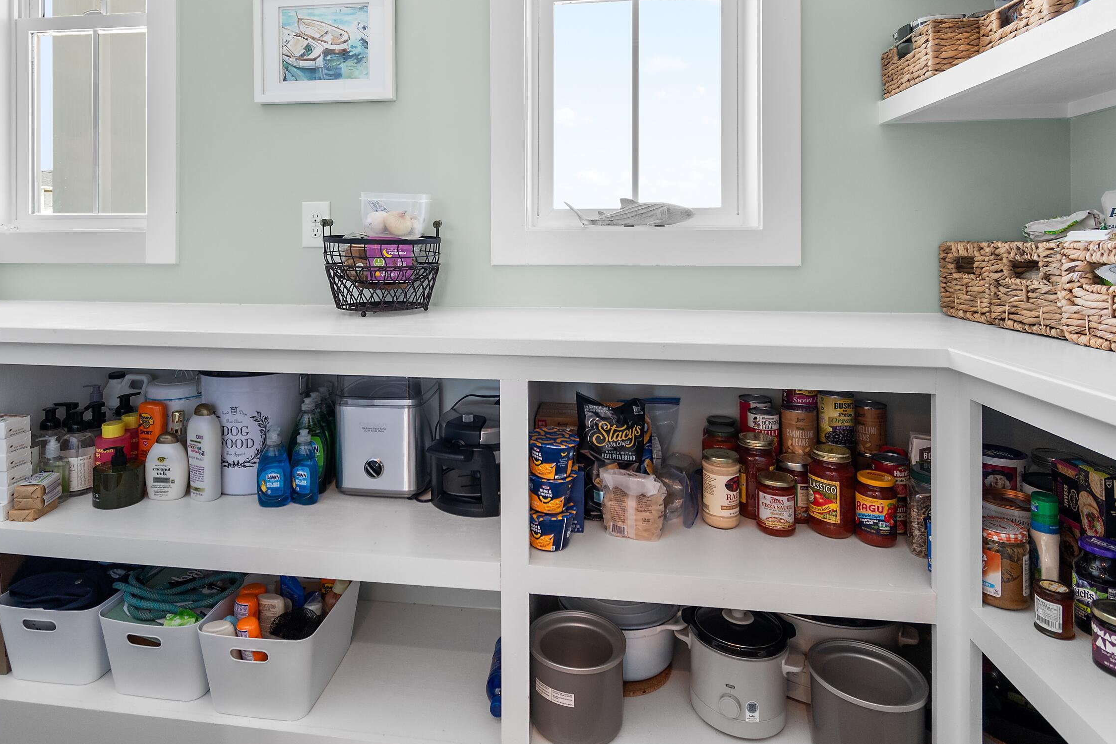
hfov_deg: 83.7
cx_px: 499
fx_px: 620
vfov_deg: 60.6
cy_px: 255
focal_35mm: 20
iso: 100
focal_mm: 10
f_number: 4.5
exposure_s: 1/25
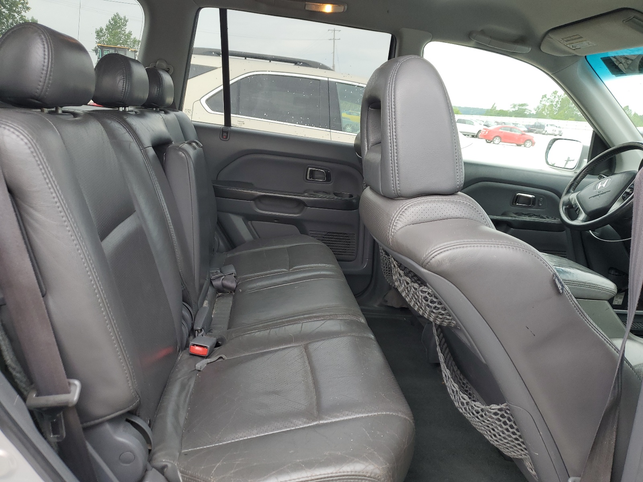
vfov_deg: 53.1
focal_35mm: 26
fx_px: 483
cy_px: 241
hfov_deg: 67.3
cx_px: 322
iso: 50
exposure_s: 1/312
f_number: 1.5
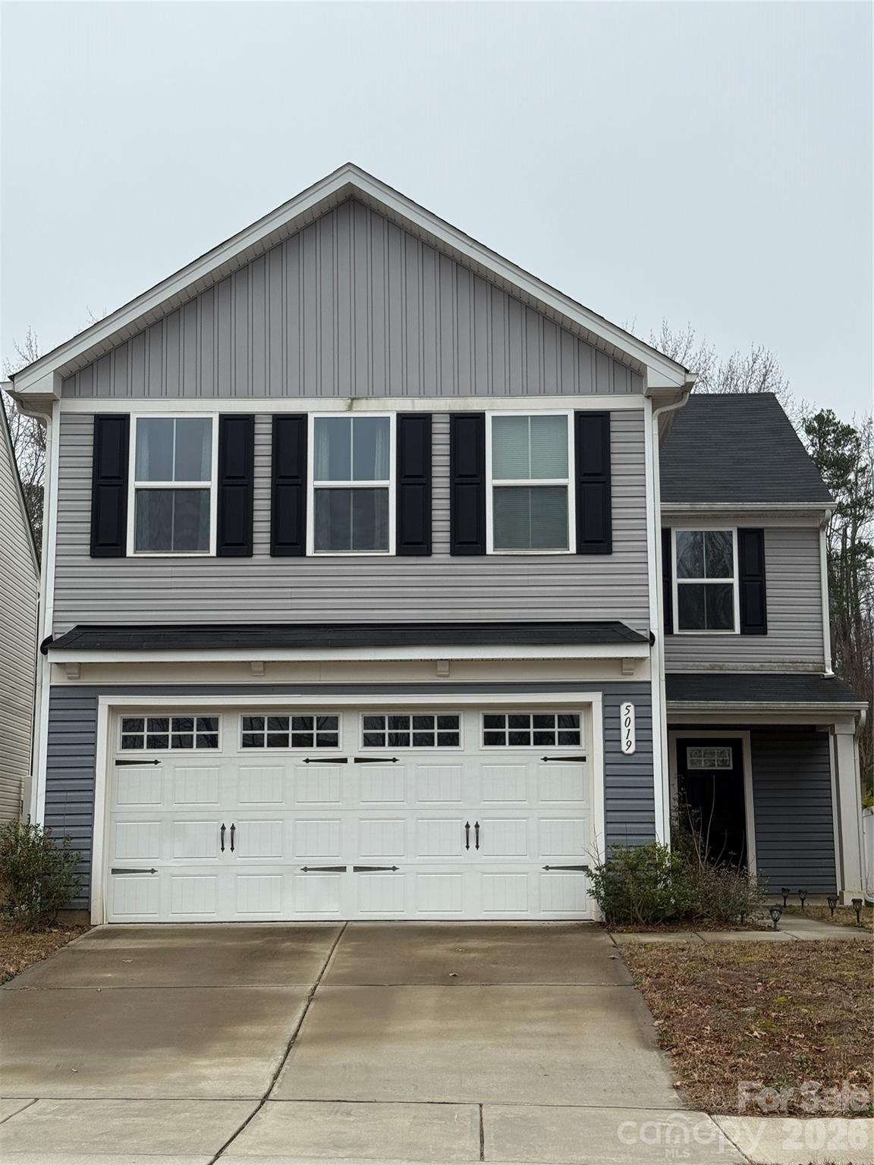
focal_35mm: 48
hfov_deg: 30.3
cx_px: 437
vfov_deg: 39.7
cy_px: 582
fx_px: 1616
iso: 64
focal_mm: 6.76
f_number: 1.78
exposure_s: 1/828
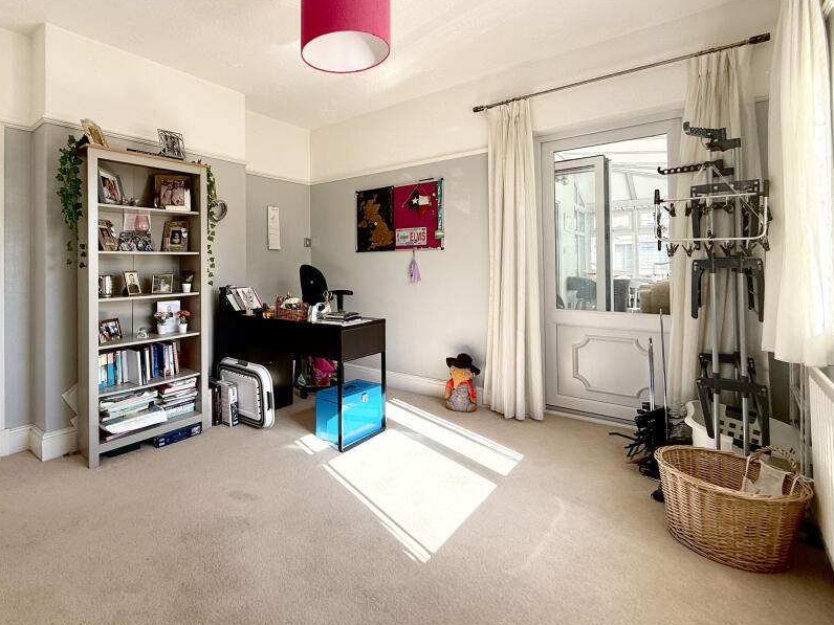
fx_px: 434
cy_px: 261
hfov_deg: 86.0
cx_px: 312
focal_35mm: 18
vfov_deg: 71.1
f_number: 2.2
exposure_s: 1/178
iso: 64
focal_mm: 2.22
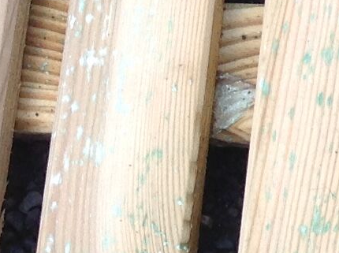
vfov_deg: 7.0
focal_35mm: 211
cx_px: 903
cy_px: 161
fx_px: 2063
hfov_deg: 8.3
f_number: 2.4
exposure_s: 1/318
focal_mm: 4.28
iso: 50
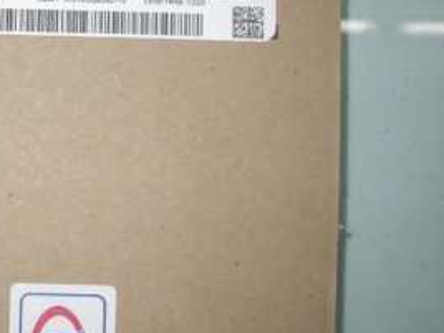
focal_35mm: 71
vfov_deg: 20.7
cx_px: 48
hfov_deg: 26.5
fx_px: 911
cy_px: 120
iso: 100
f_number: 2.6
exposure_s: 1/60
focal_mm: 7.85
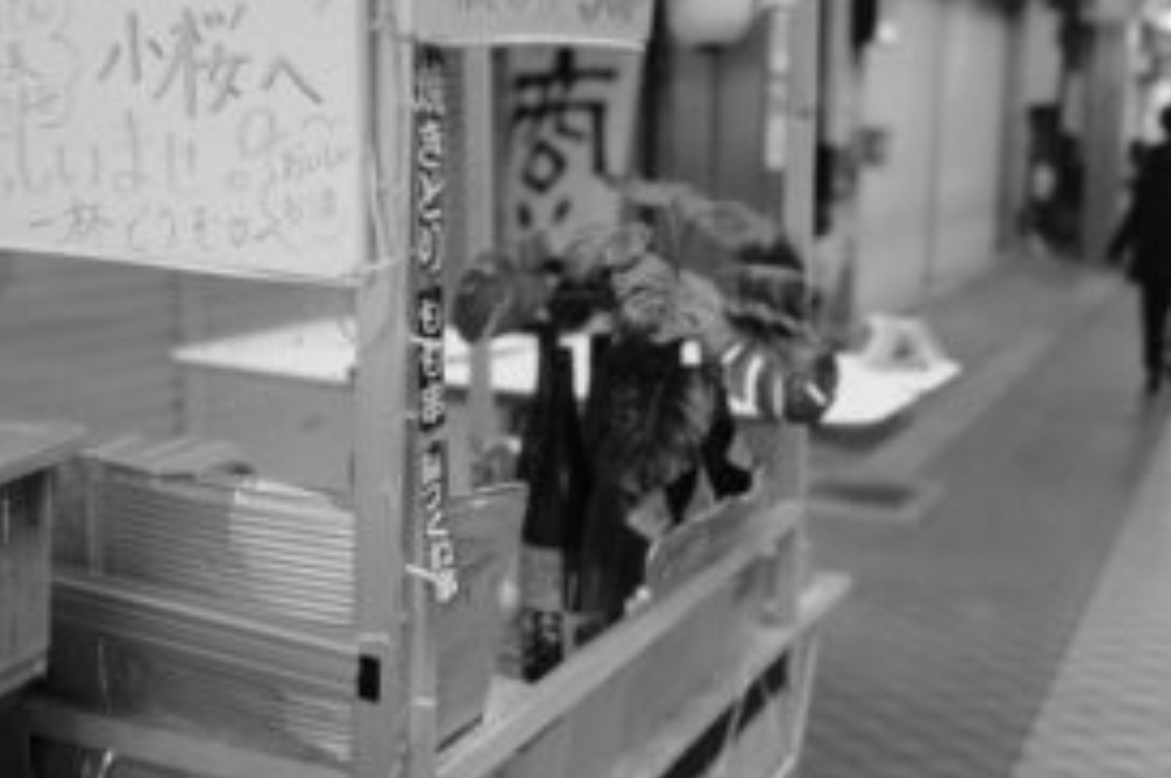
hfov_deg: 42.1
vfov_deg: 29.2
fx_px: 1494
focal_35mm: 46
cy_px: 361
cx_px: 376
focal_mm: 28
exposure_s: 1/60
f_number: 1.8
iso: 100
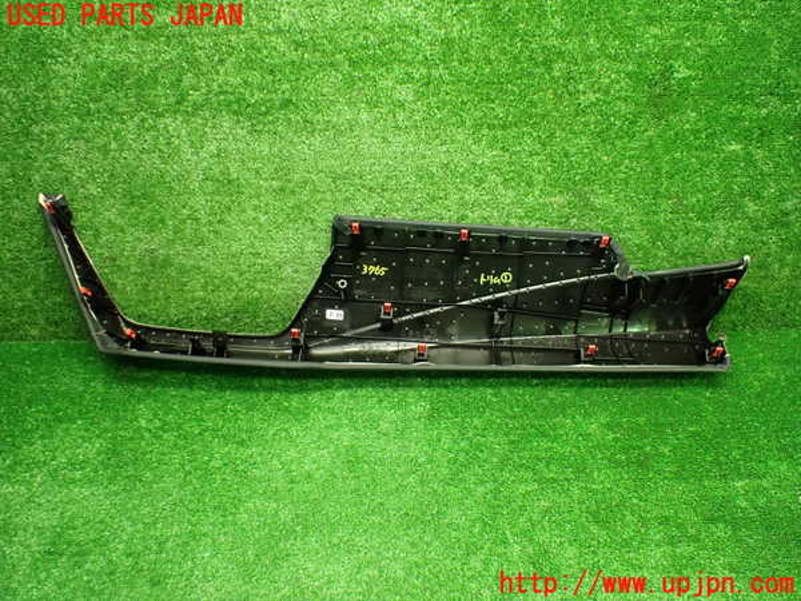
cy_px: 300
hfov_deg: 60.0
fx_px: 694
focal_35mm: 30
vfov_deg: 46.8
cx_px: 400
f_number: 2.3
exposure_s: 1/80
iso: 800
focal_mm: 5.4
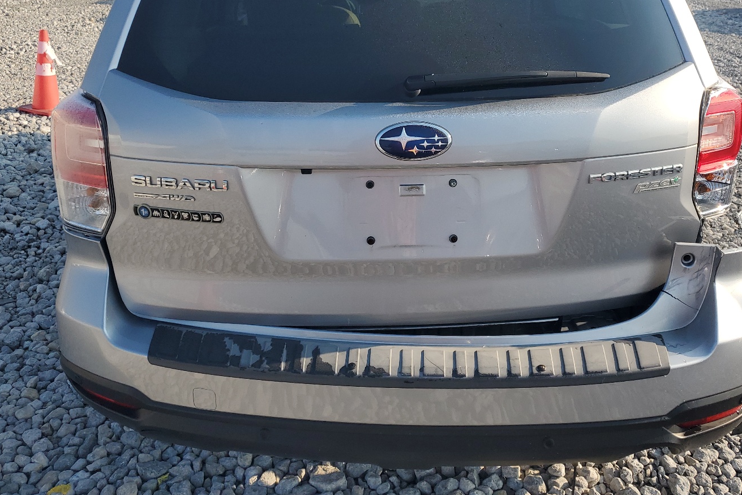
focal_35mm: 33
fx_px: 680
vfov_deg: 39.6
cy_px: 176
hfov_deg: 57.1
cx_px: 402
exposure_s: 1/2500
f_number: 1.5
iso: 50
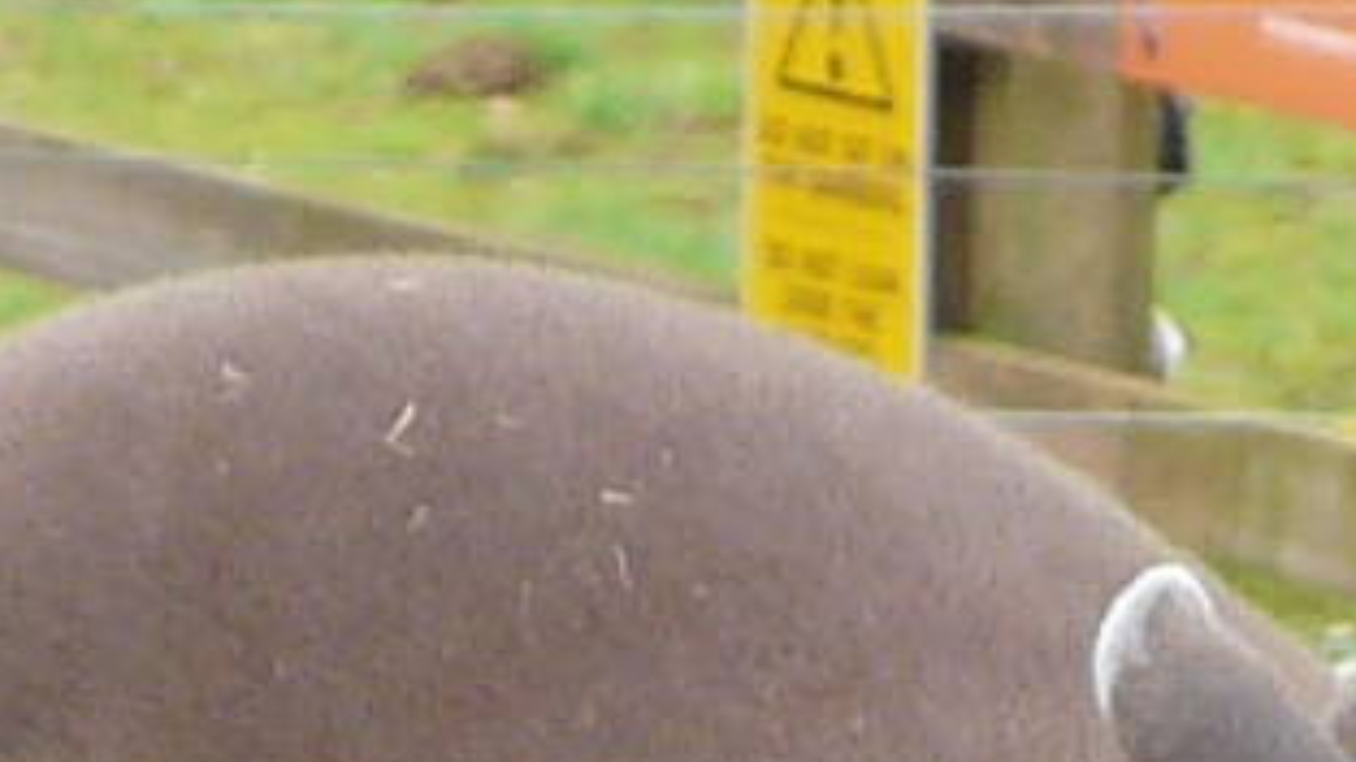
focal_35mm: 2014
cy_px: 2416
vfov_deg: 0.6
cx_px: 581
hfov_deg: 1.1
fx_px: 72409
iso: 100
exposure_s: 1/160
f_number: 4
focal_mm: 37.2
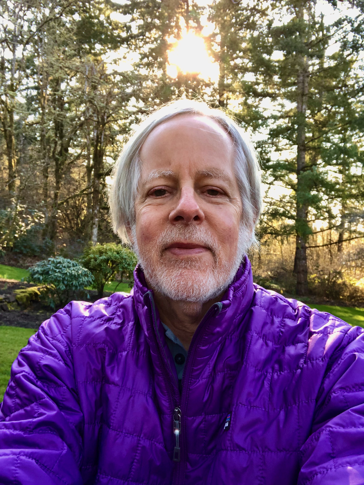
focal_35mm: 32
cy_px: 242
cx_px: 182
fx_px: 448
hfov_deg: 44.2
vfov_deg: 56.8
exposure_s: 1/120
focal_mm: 2.87
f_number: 2.2
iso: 64
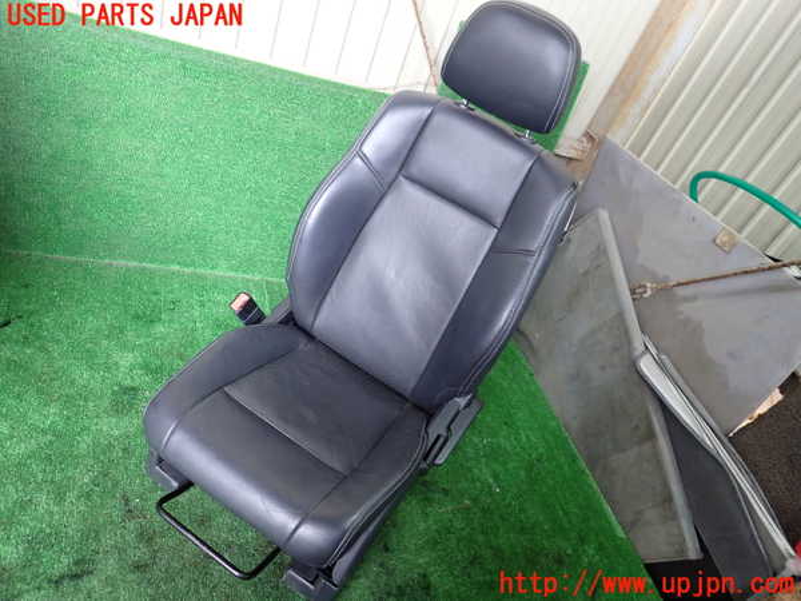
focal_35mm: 25
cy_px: 300
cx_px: 400
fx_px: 578
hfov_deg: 69.4
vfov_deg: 54.9
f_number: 2
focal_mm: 4.5
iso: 250
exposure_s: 1/30
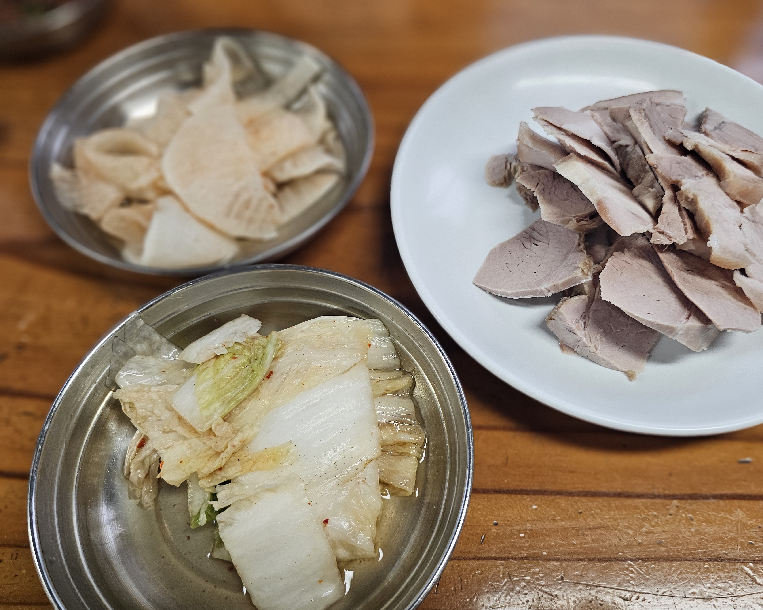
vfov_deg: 54.9
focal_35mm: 26
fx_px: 587
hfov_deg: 65.6
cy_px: 313
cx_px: 441
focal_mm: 6.3
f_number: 1.7
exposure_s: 1/120
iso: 200
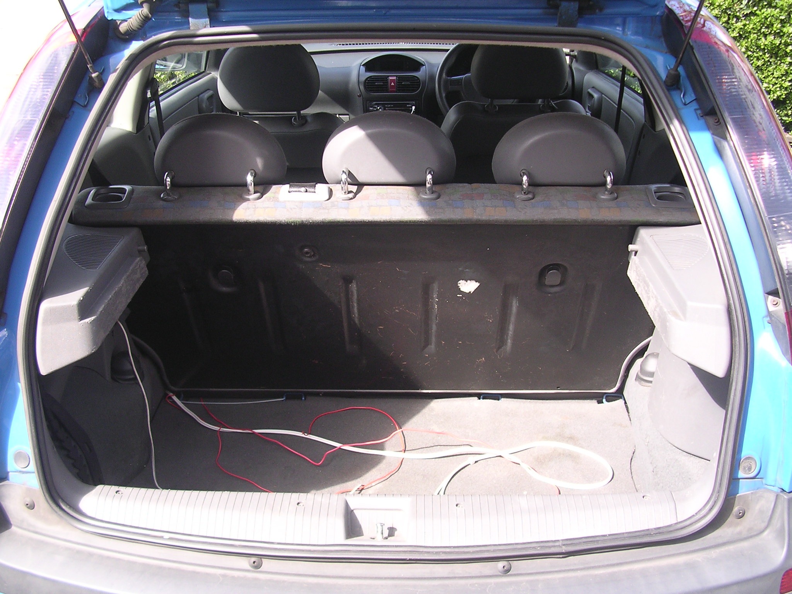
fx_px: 869
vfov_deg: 37.7
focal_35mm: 38
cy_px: 297
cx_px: 396
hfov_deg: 49.0
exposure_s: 1/108
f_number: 2.8
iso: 100
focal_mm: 5.8
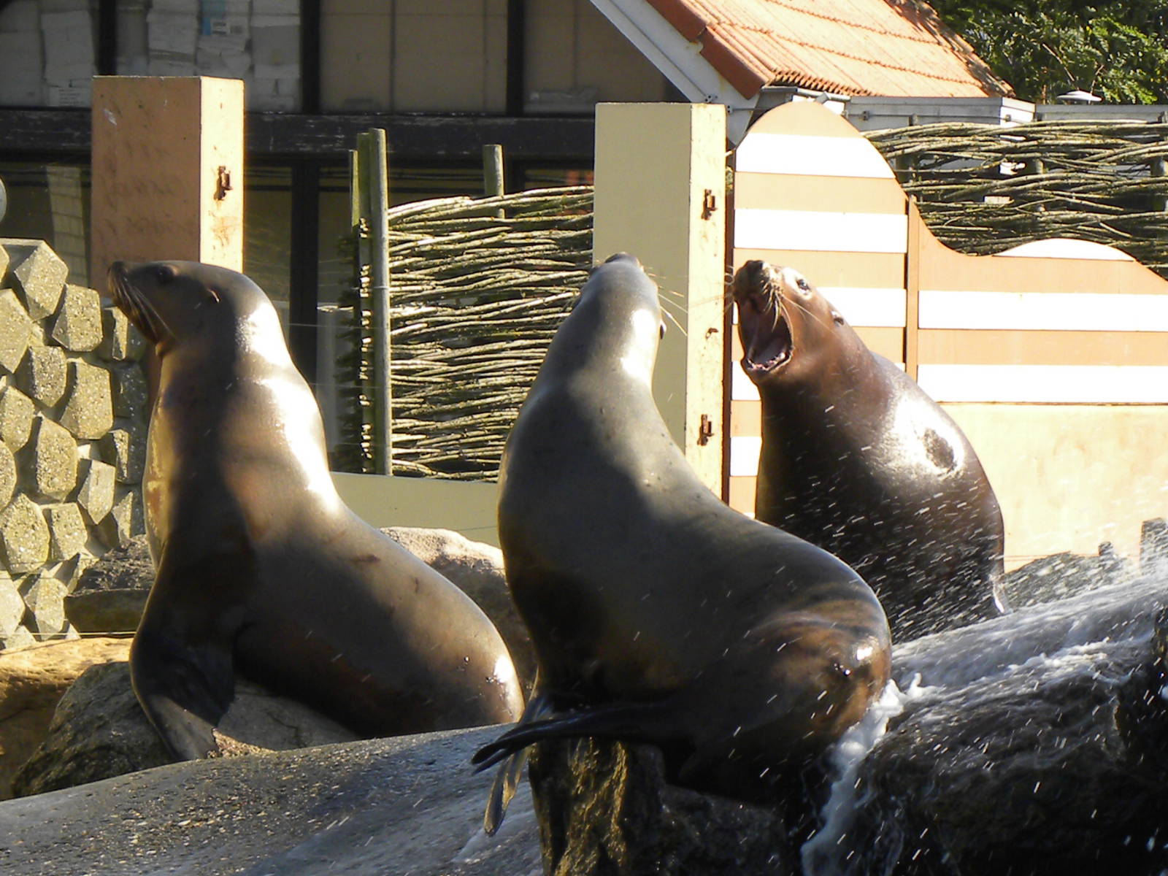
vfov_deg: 10.3
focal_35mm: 144
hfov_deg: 13.7
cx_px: 584
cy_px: 438
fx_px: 4859
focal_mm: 25.7
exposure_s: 1/210
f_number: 5
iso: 64
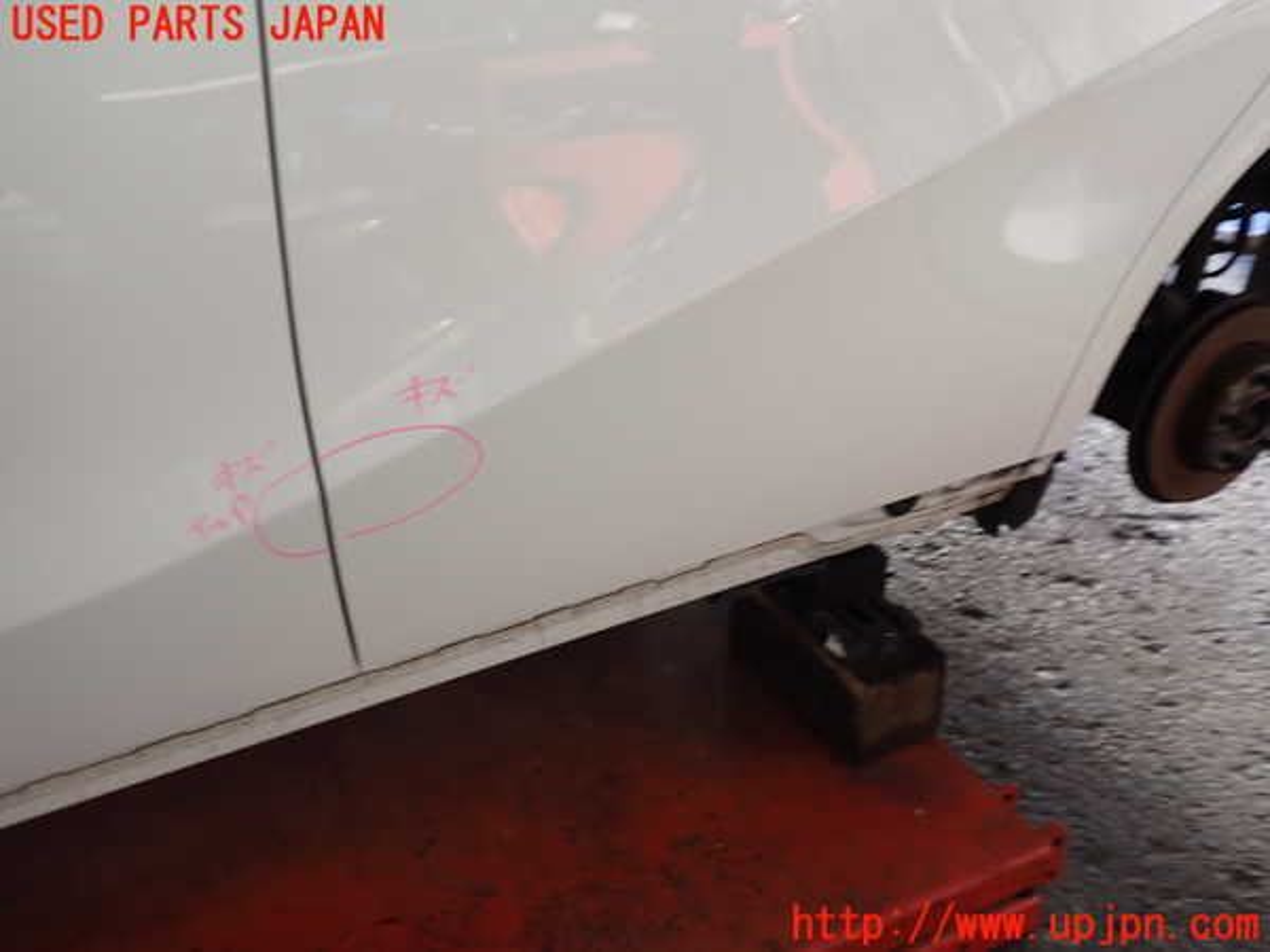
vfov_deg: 46.8
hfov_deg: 60.0
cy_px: 476
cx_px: 635
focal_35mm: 30
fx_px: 1101
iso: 160
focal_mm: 5.4
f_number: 2.3
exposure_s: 1/60
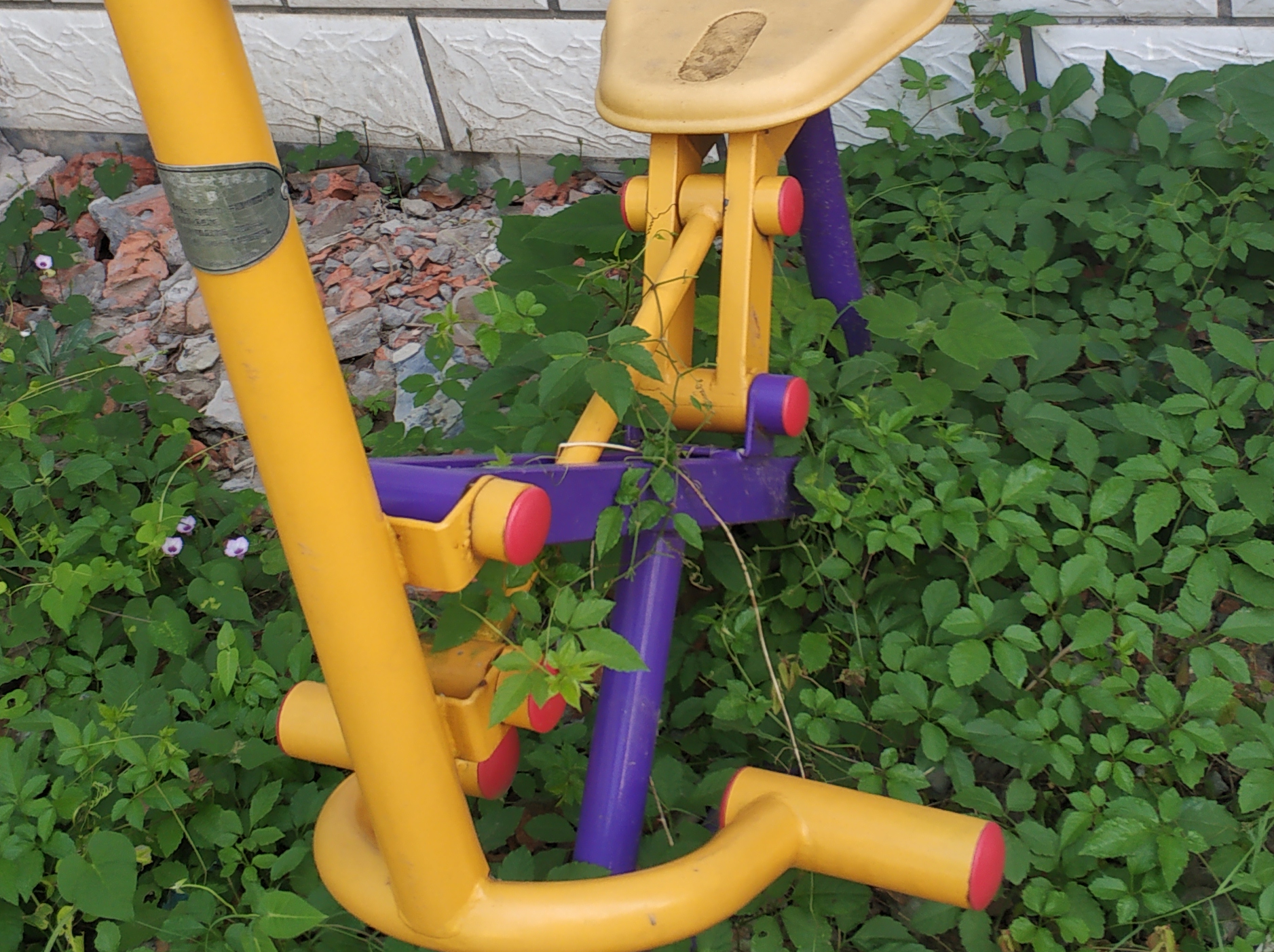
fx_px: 2133
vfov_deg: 24.9
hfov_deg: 33.2
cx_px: 707
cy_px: 224
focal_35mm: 58
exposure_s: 1/100
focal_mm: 3.82
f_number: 1.8
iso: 112
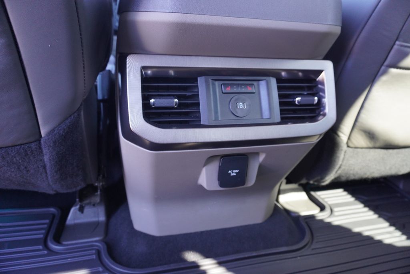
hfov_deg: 73.7
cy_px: 137
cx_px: 205
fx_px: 273
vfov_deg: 53.2
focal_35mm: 24
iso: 1000
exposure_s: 1/60
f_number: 4
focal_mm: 16
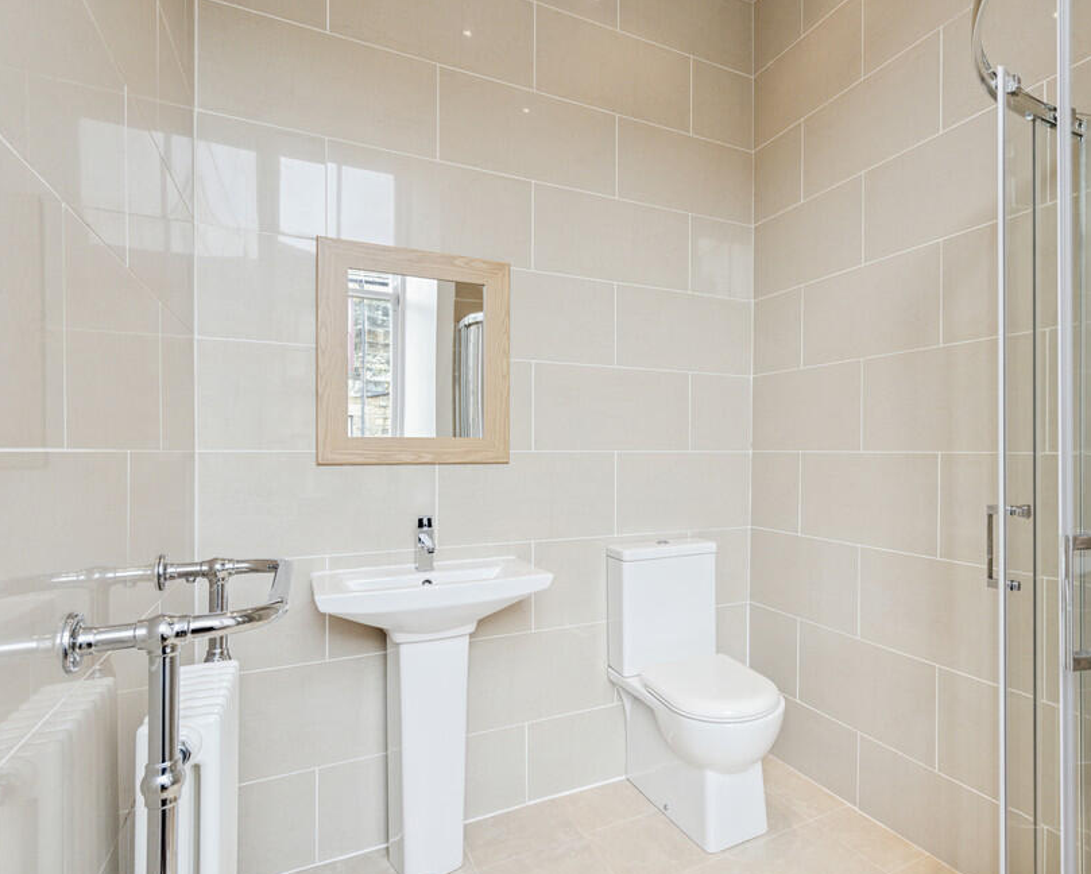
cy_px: 436
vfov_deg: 70.9
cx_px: 688
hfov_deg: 81.6
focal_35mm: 19
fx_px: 614
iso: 1000
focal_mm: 16
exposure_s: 1/100
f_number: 8
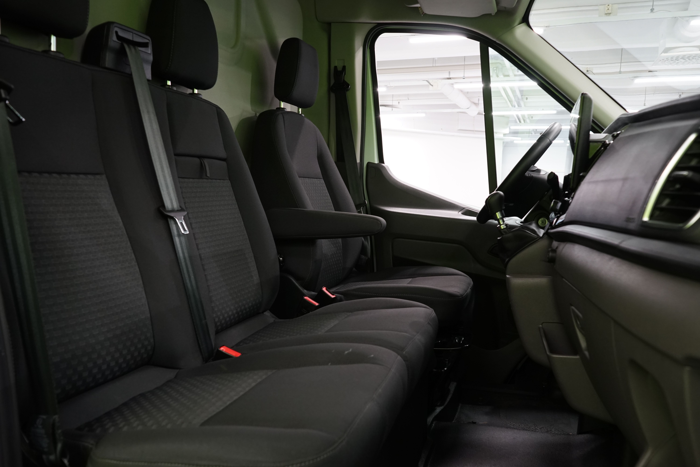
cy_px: 234
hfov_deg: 65.5
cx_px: 350
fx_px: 544
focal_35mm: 28
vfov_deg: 46.4
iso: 1000
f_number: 7.1
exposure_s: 1/20
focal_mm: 28
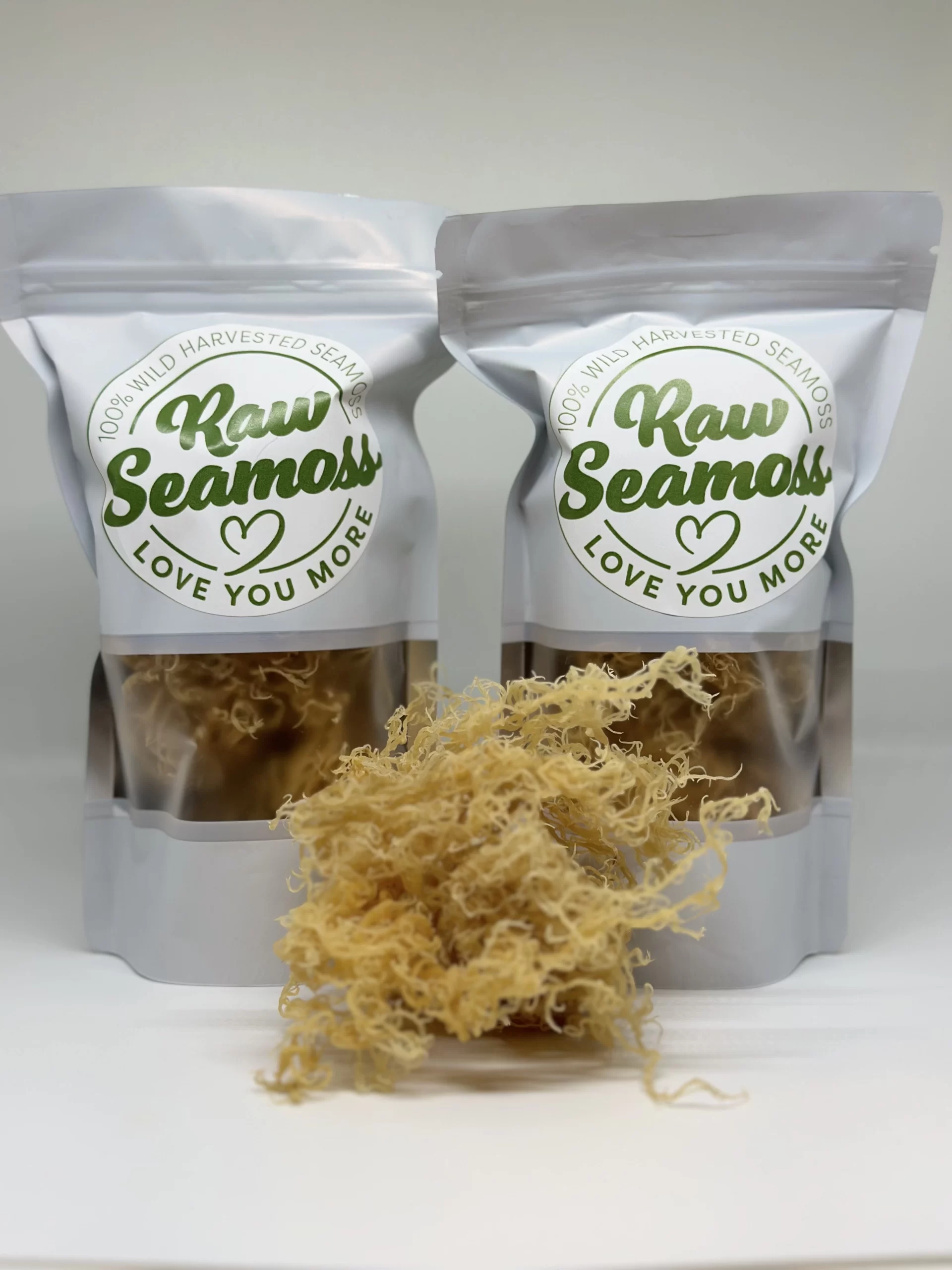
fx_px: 1760
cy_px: 635
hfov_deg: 30.3
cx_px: 476
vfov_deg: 39.7
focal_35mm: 48
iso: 80
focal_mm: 6.86
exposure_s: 1/305
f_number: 1.78
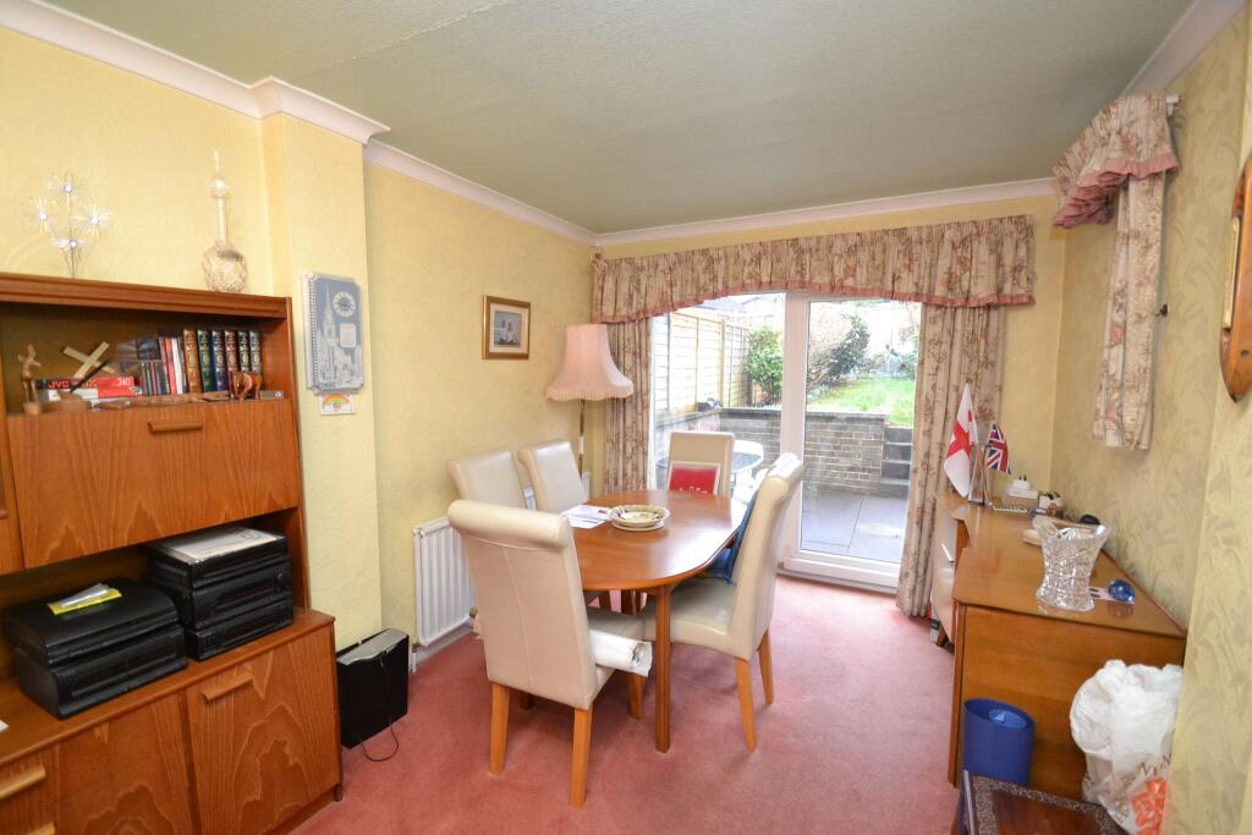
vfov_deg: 77.3
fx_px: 522
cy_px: 418
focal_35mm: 15
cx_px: 626
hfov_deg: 100.4
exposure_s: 1/60
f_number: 3.5
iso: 2000
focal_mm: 10
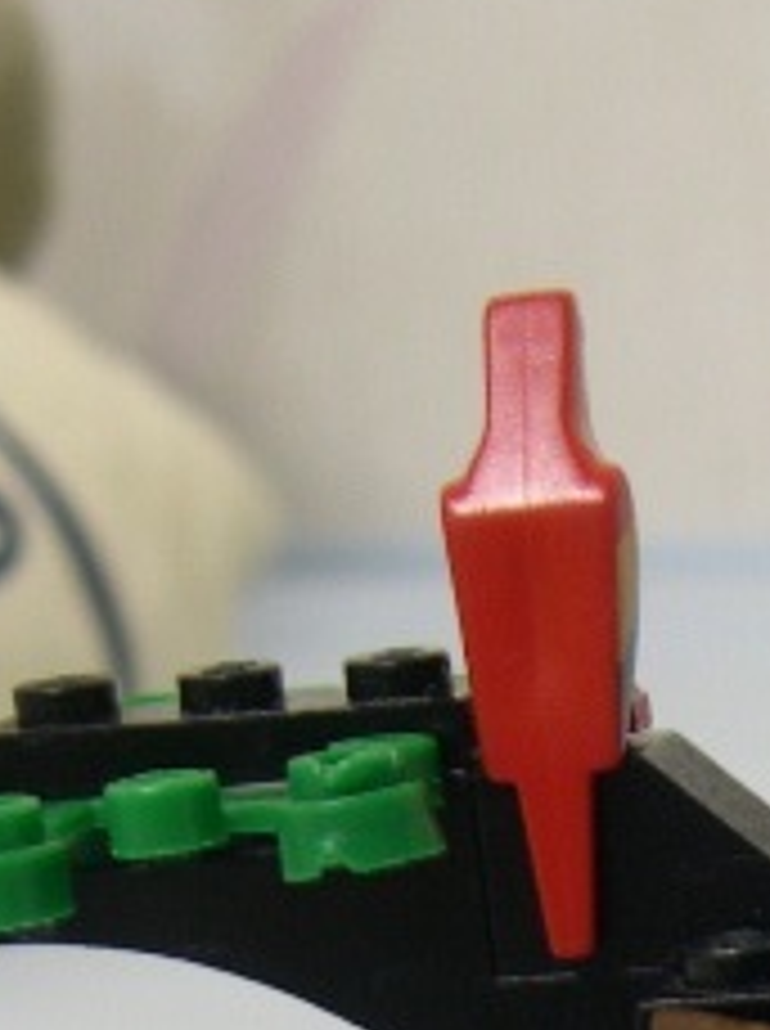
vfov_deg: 14.0
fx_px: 3956
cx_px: 968
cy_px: 1516
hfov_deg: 10.9
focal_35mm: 133
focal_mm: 8
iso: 100
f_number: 2.8
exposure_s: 1/11.7
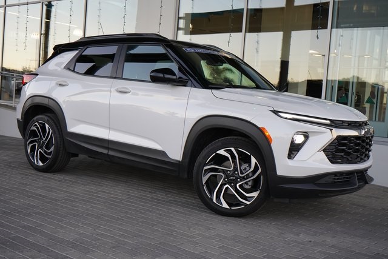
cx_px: 194
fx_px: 474
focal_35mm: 44
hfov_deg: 44.5
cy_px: 130
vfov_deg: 30.5
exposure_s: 1/200
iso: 2500
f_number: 8
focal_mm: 44
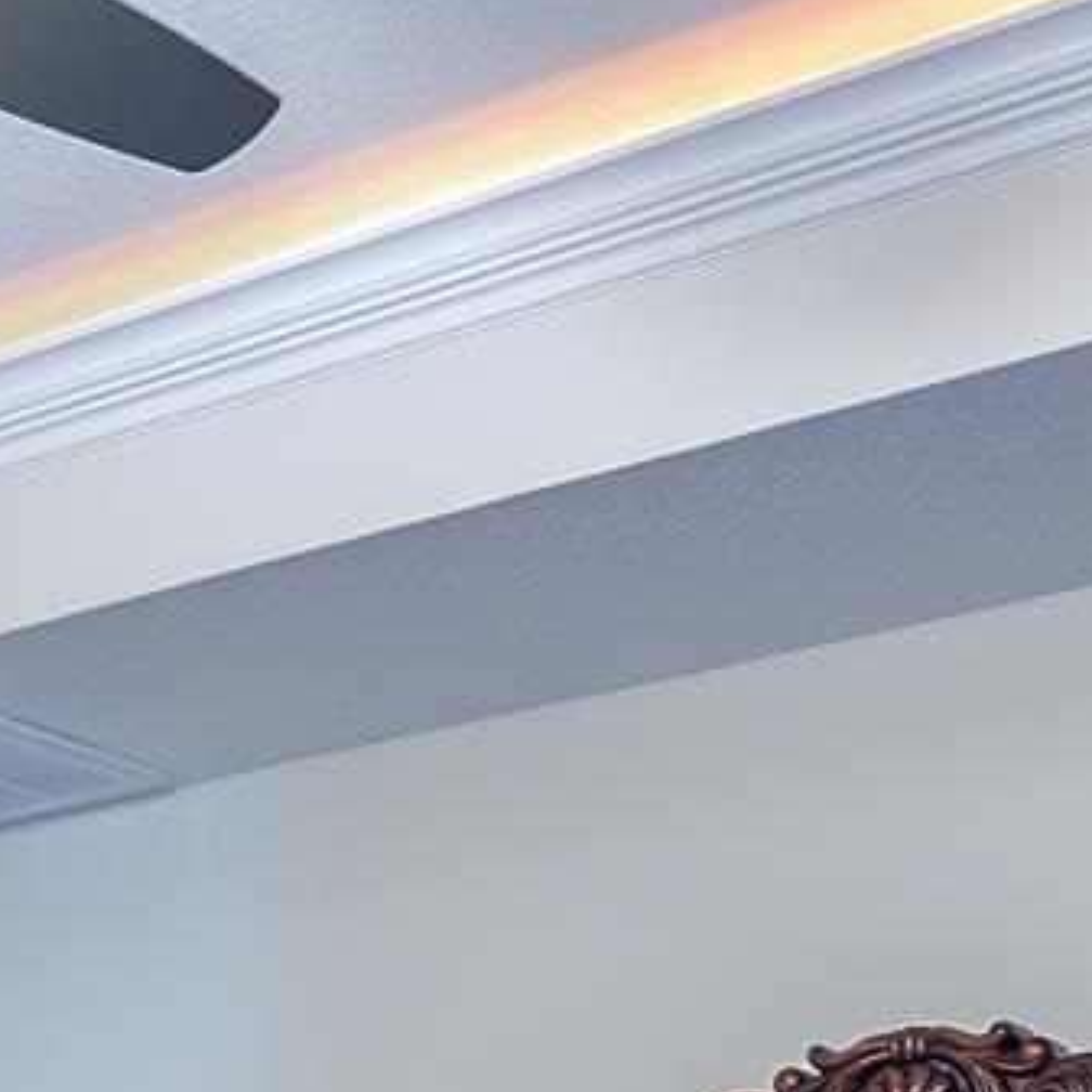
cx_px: -214
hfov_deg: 20.1
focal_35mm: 81
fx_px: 2891
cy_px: 1666
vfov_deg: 18.7
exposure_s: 1
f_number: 7.1
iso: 320
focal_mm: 11
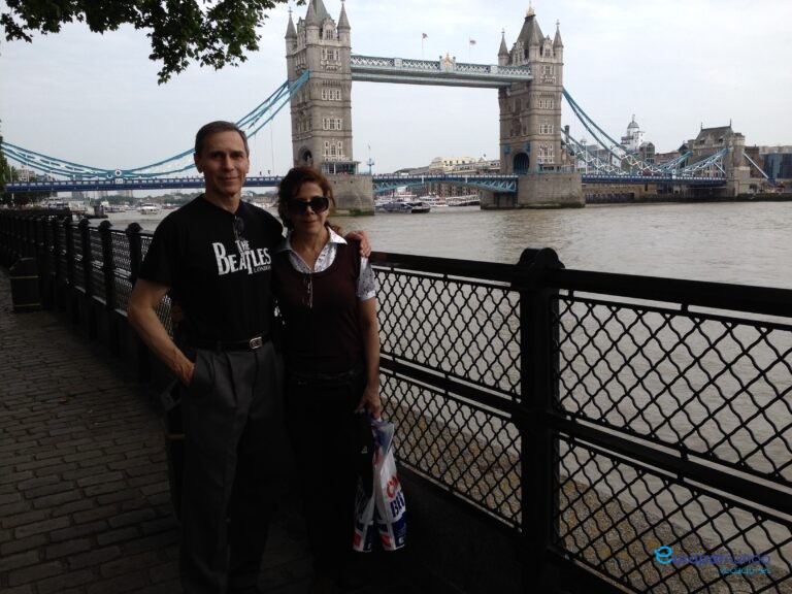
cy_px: 297
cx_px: 396
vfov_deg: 40.7
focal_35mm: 35
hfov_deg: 52.6
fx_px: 801
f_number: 2.4
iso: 50
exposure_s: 1/736
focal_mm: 4.28
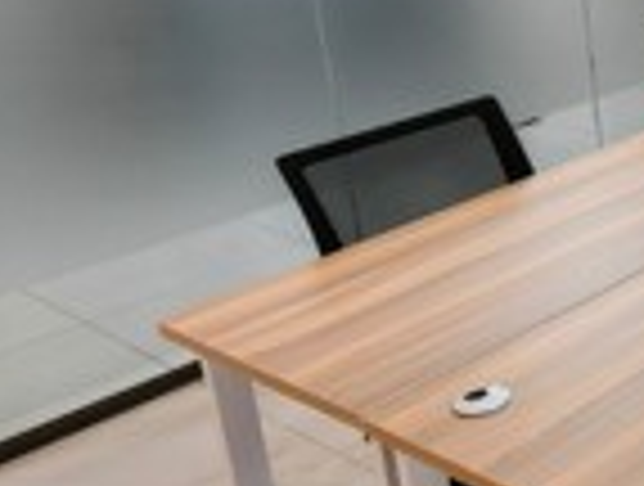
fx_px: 1082
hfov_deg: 24.5
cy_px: 81
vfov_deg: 24.8
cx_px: 1000
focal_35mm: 58
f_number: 2.2
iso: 80
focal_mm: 1.76
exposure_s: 1/100
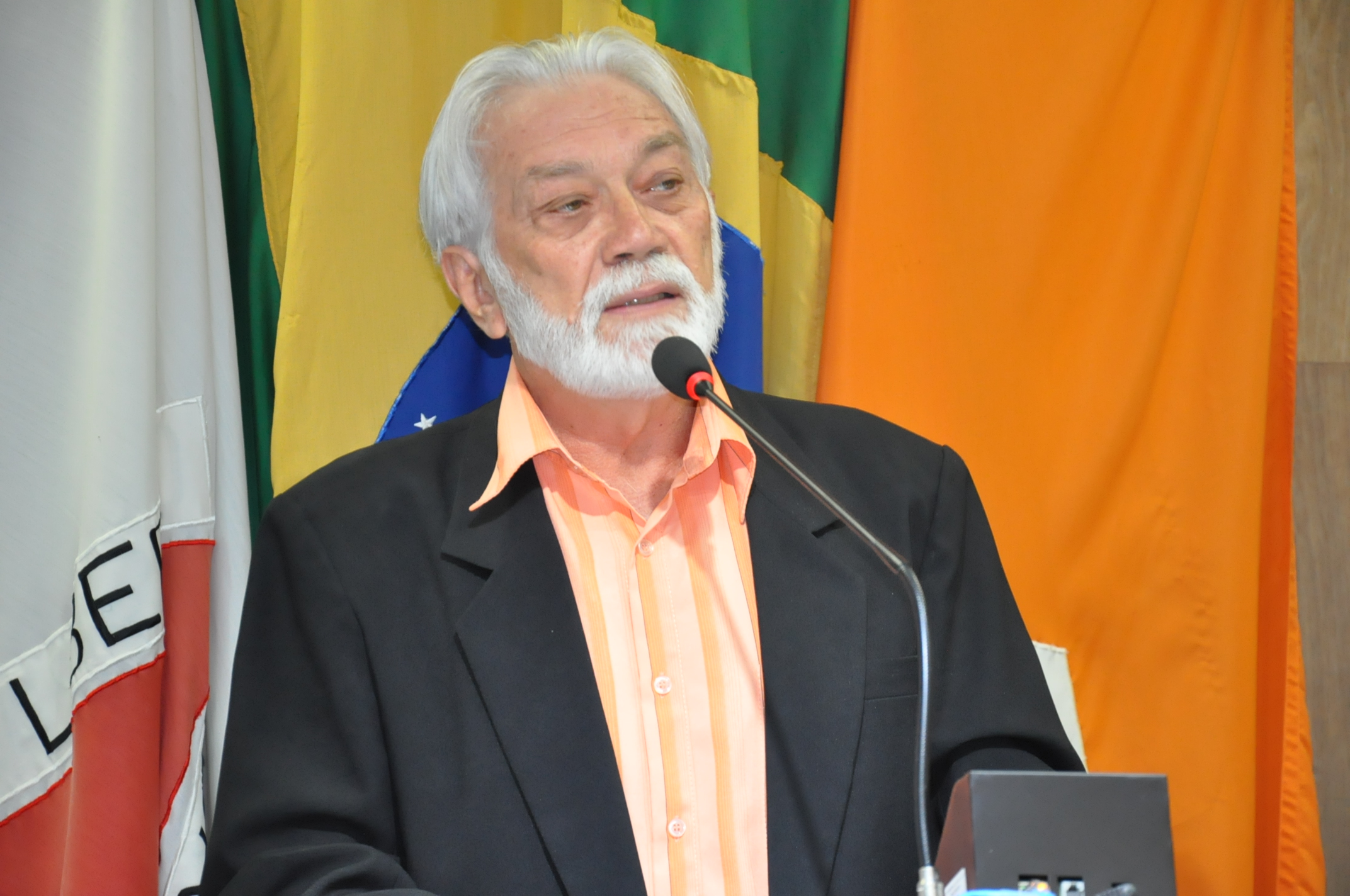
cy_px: 448
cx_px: 675
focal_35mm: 128
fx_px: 4775
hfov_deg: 16.1
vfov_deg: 10.7
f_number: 5.6
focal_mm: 85
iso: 2000
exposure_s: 1/60
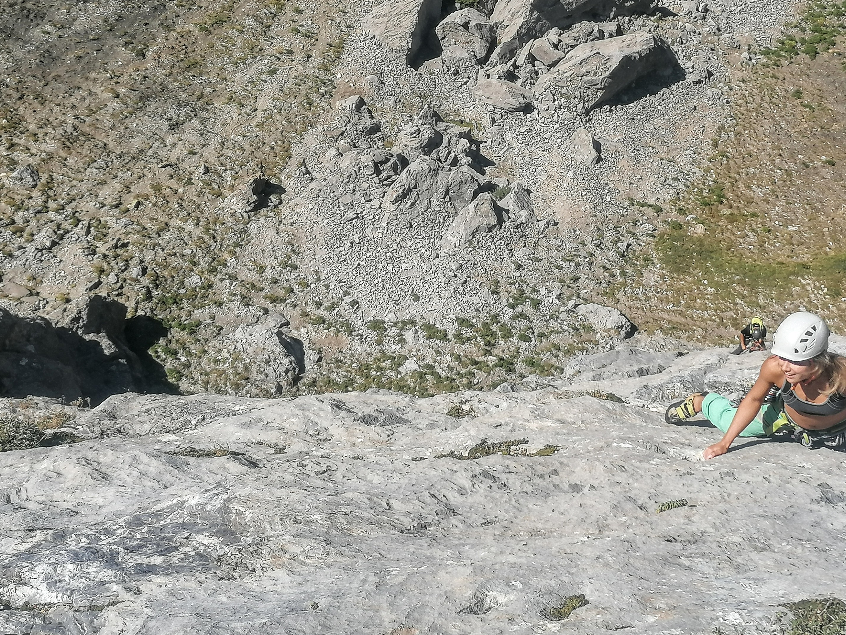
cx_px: 533
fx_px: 1369
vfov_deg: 26.0
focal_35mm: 56
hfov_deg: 34.2
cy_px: 242
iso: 50
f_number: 1.8
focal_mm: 4.75
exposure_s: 1/1812
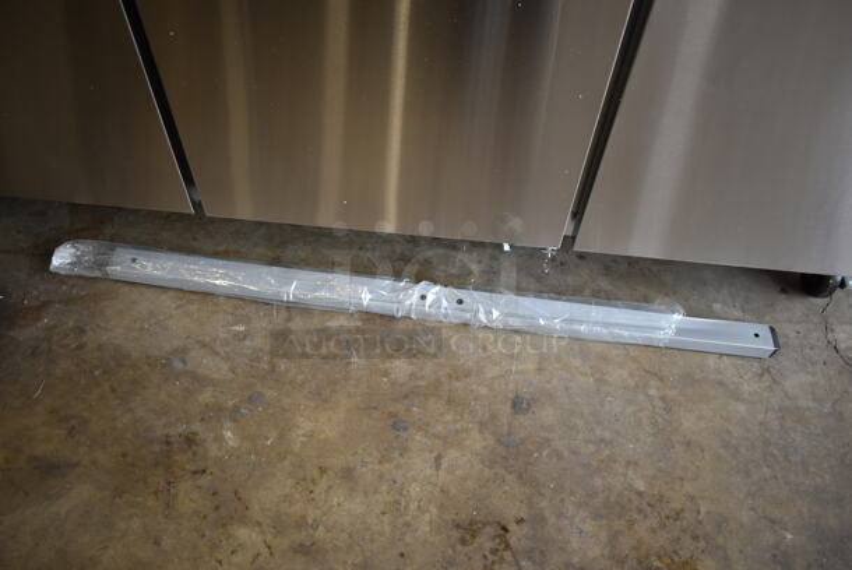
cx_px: 426
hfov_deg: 67.3
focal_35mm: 27
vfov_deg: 48.0
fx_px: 640
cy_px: 285
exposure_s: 1/30
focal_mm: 18
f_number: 3.5
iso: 320
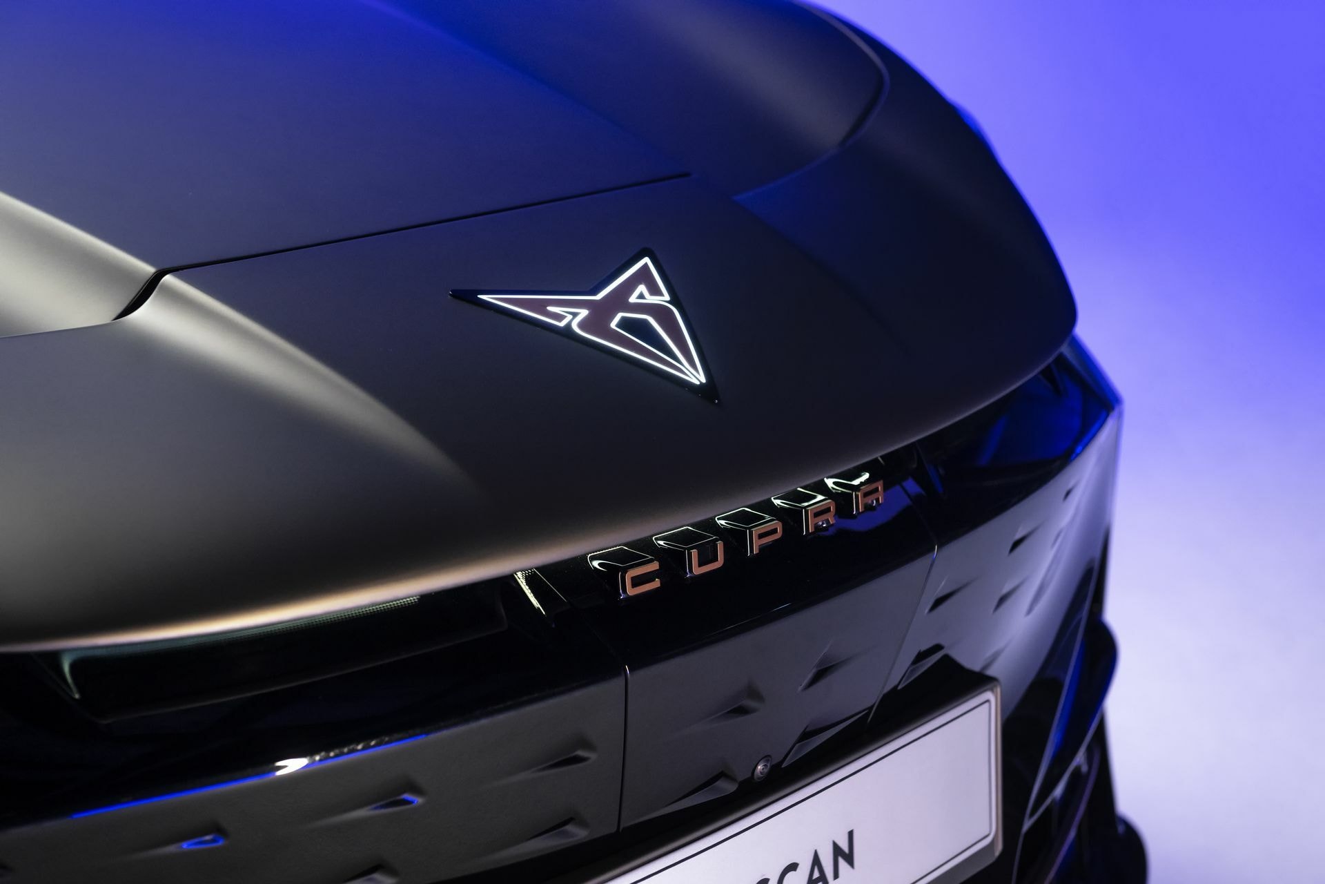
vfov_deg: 19.5
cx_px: 662
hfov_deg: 28.8
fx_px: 2576
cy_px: 442
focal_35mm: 70
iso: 1600
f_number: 5.6
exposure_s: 1/125
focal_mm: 70
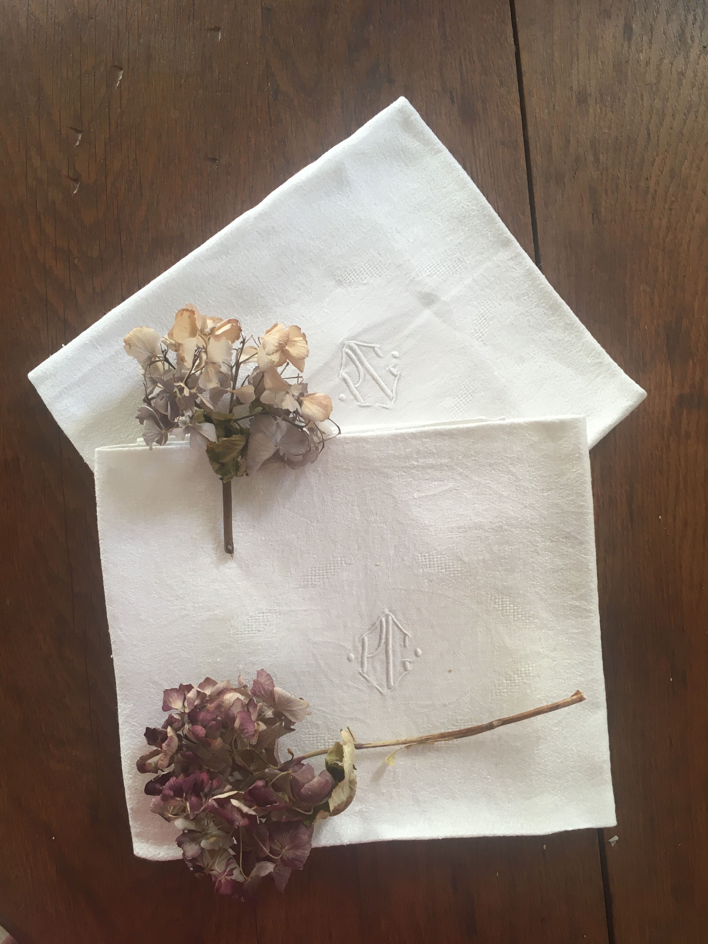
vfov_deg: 61.7
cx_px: 354
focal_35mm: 29
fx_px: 791
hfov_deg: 48.2
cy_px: 472
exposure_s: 1/33
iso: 64
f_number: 2.2
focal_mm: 4.15
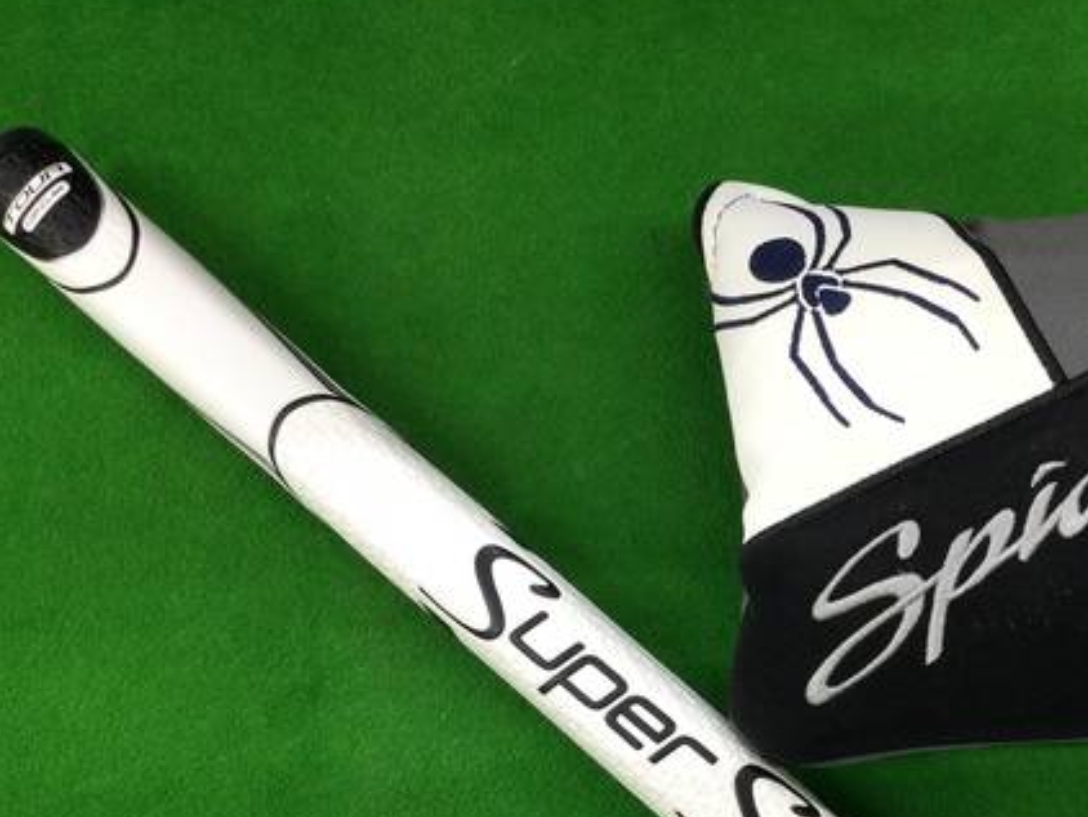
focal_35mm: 47
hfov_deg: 39.8
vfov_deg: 30.5
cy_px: 585
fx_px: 1478
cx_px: 743
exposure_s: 1/30
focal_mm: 3.3
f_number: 2.4
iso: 50
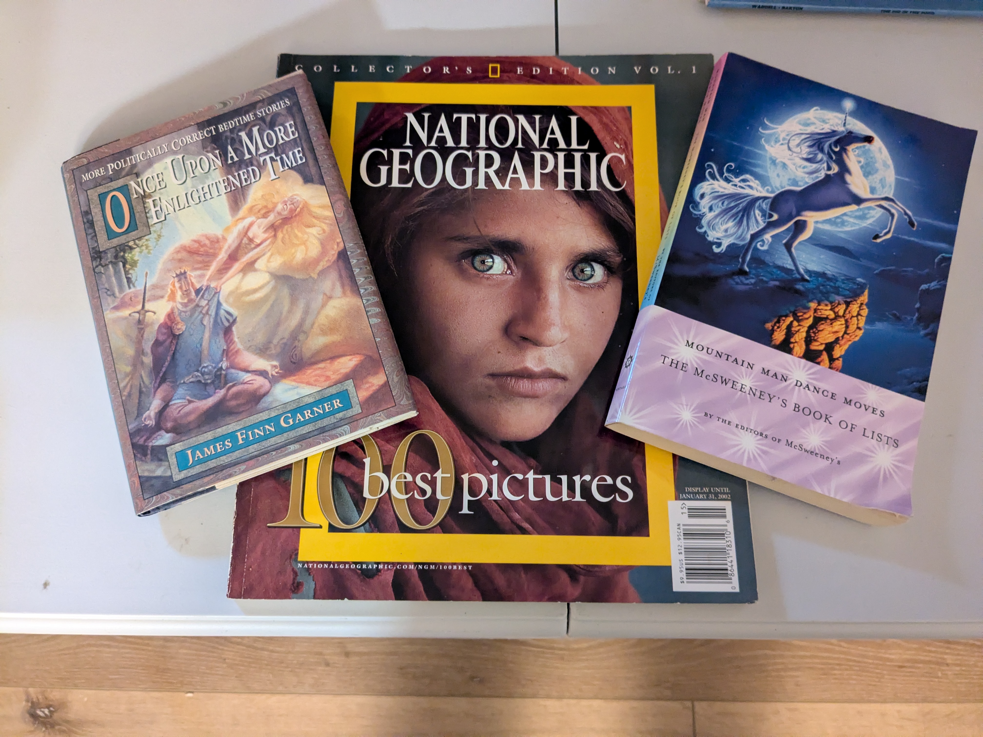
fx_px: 767
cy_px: 368
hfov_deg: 65.3
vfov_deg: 51.4
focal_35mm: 27
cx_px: 492
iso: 677
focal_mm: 4.38
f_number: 1.73
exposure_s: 1/24
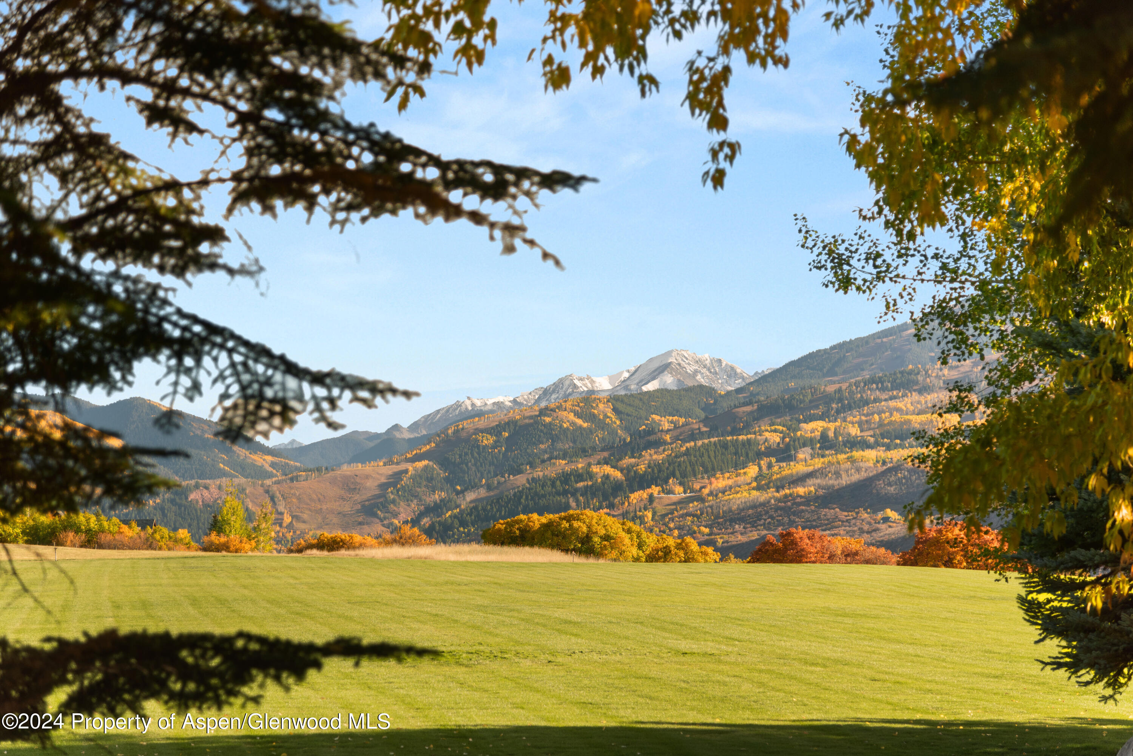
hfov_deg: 23.6
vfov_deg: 15.9
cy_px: 378
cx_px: 566
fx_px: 2707
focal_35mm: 86
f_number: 4
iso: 100
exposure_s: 1/1000
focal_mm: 86
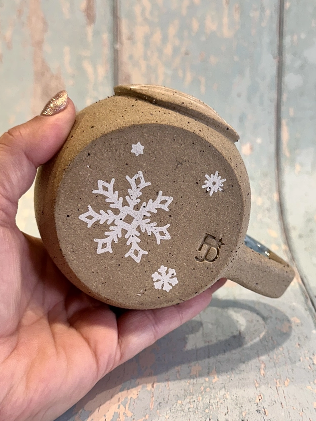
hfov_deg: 54.9
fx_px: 304
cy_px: 215
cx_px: 158
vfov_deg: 69.4
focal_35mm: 25
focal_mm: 6.86
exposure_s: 1/100
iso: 100
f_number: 1.78
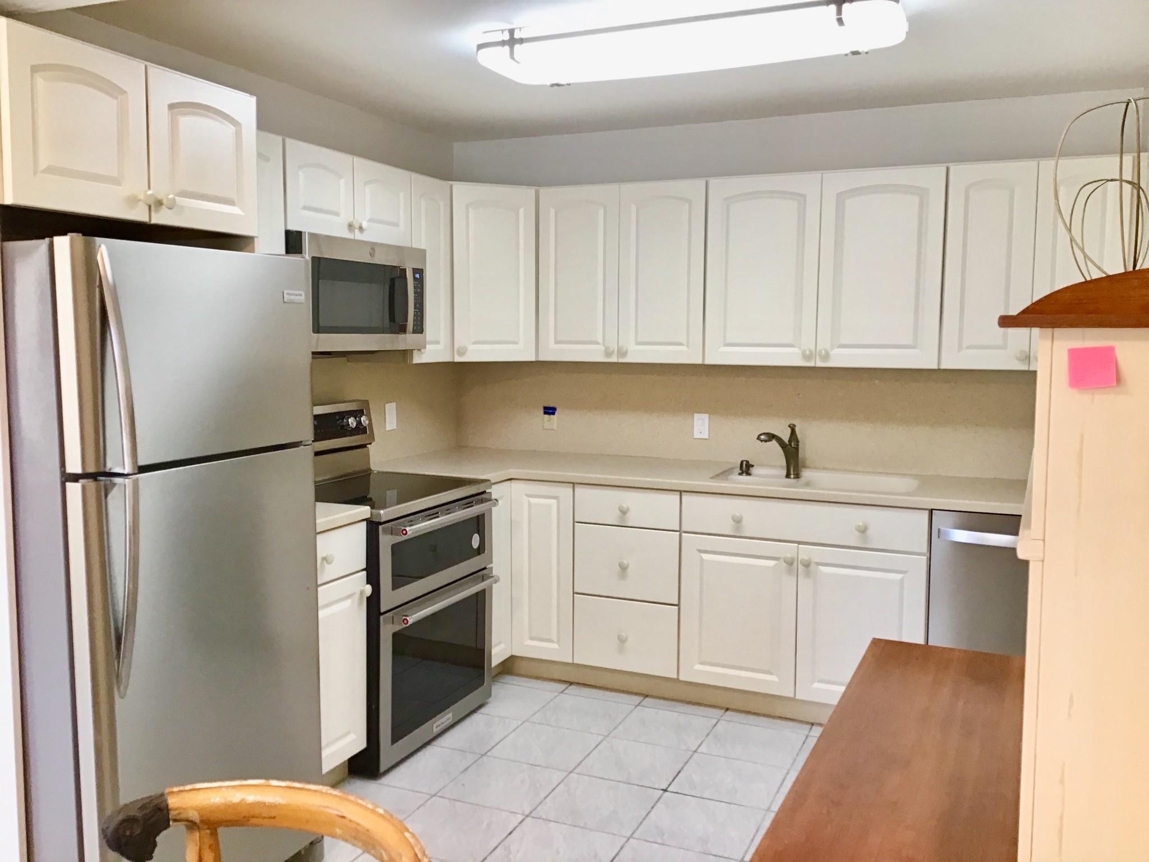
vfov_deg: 45.4
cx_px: 574
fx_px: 1029
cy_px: 431
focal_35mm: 31
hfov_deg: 58.4
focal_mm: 3.3
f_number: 2.4
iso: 50
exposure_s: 1/30
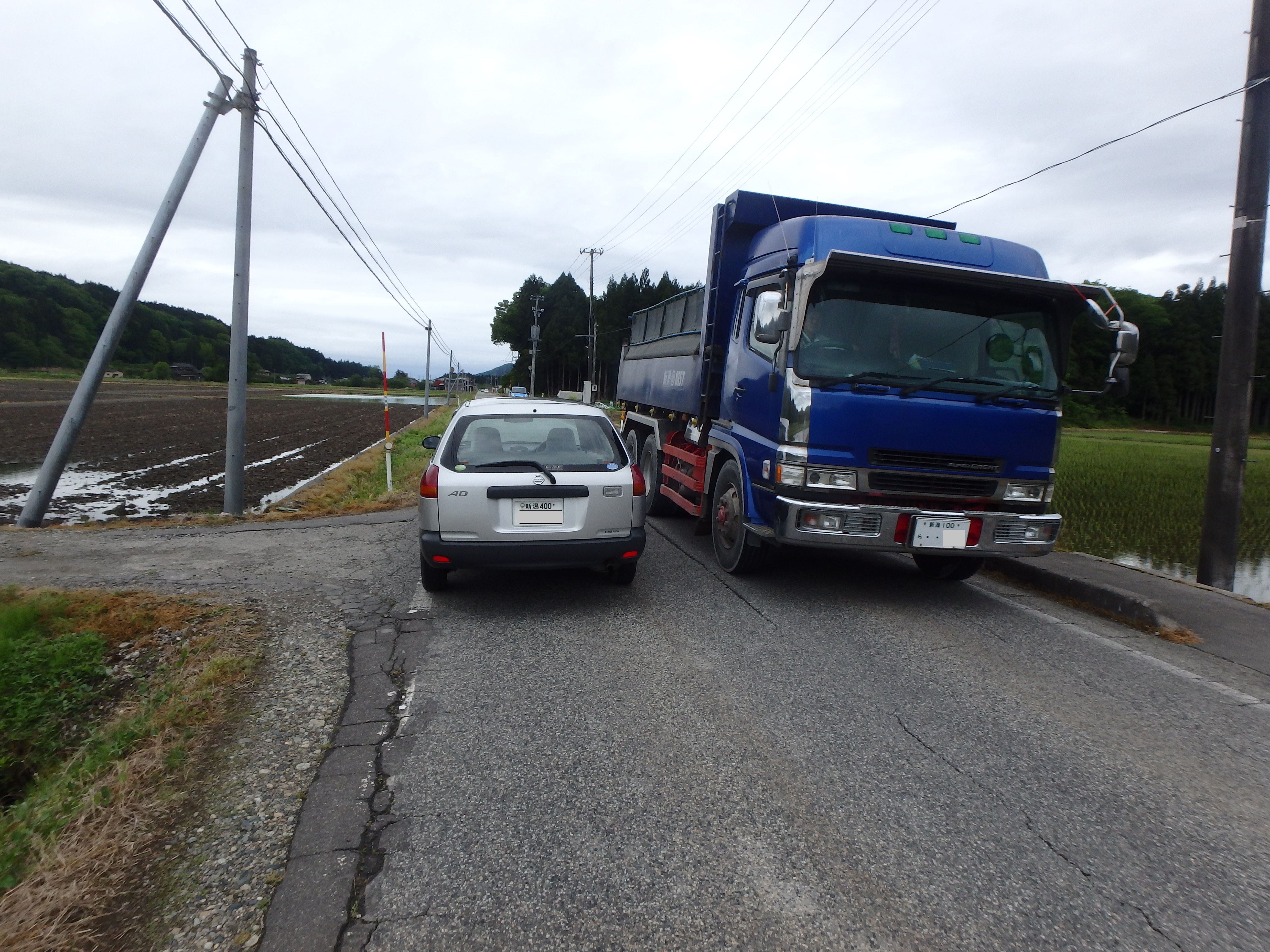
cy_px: 476
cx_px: 635
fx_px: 770
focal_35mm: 21
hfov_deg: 79.0
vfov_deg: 63.4
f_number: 6
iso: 125
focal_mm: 3.7
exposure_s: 1/500
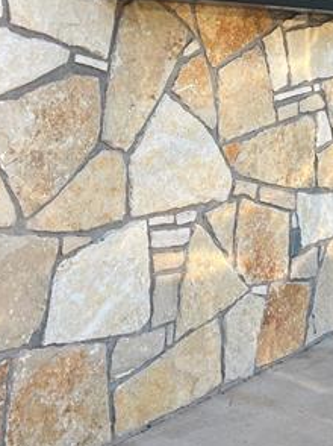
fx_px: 873
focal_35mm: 68
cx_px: 347
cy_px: 18
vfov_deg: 27.2
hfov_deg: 20.8
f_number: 1.5
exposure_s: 1/458
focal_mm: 5.7
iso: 50
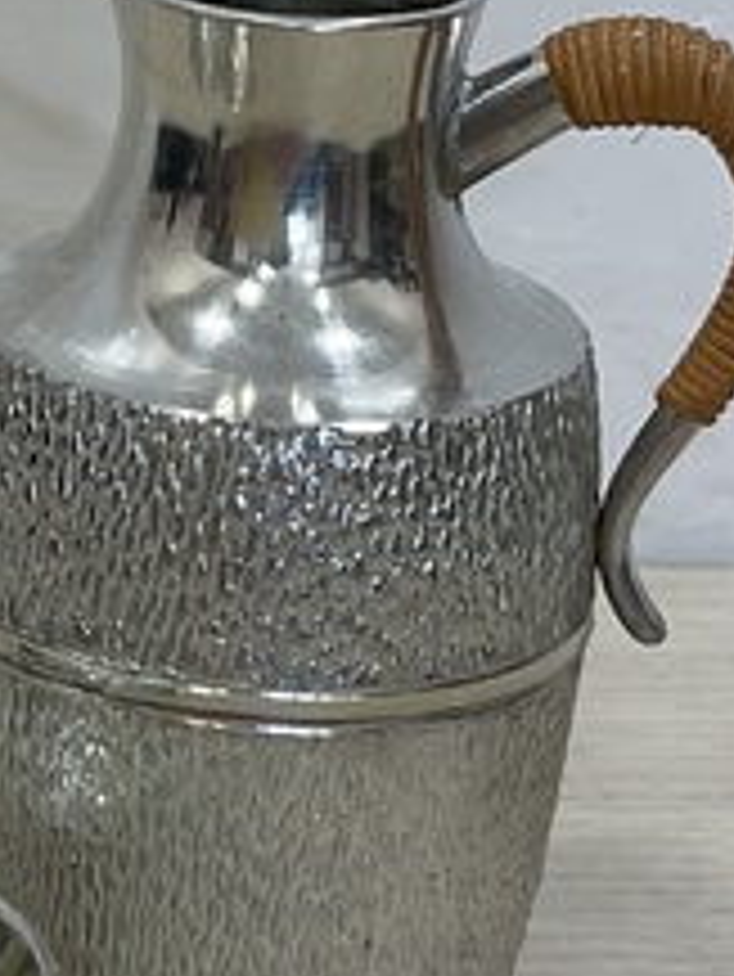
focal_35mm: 114
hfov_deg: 12.5
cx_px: -297
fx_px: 3220
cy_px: 412
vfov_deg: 17.2
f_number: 1.8
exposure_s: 1/100
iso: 32
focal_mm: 3
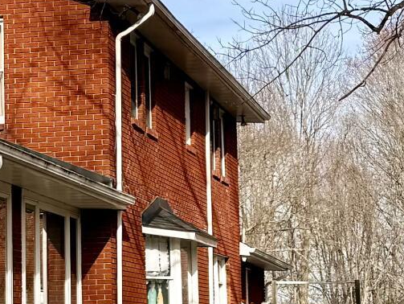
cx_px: 88
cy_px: 162
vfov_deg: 10.4
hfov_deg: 13.7
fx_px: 1670
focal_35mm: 143
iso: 80
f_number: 1.78
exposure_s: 1/3759
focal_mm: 6.76
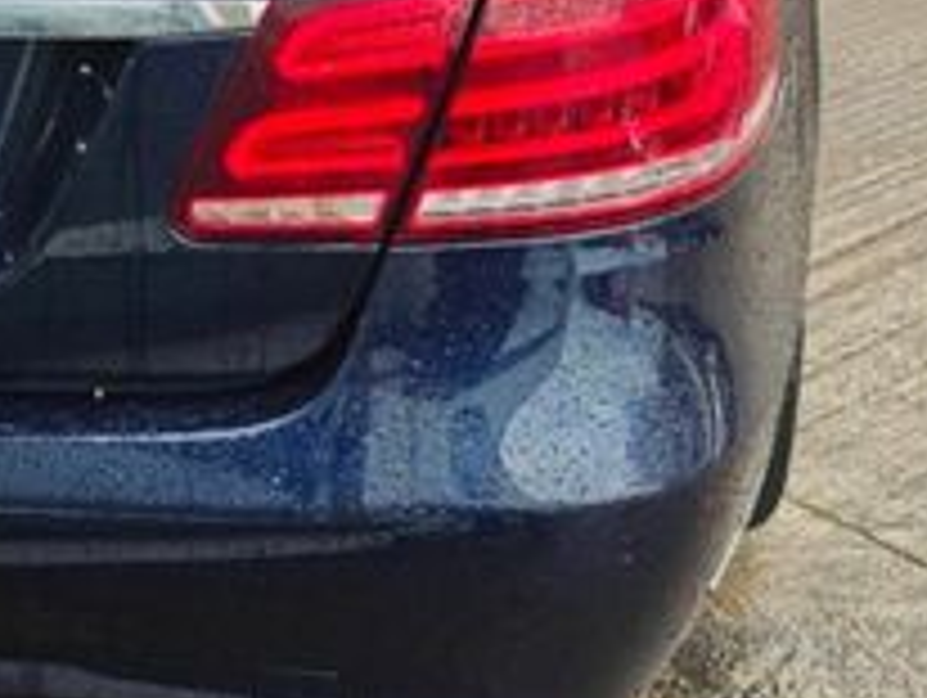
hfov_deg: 26.0
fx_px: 1877
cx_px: -40
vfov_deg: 20.5
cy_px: 43
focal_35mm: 70
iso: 125
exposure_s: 1/100
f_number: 1.7
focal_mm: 6.06
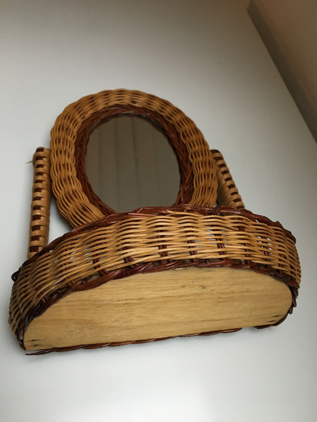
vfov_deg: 61.7
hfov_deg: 48.2
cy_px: 211
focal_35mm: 29
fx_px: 354
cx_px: 158
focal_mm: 4.15
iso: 160
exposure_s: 1/33
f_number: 2.2
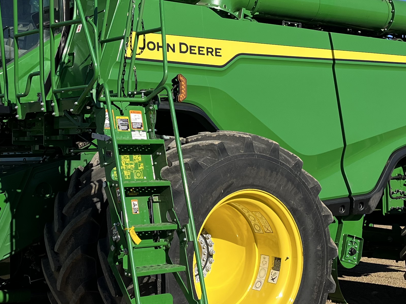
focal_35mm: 66
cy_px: 101
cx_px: 178
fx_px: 774
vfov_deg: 22.2
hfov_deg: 29.4
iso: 50
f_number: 1.6
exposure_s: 1/3745
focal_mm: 5.1
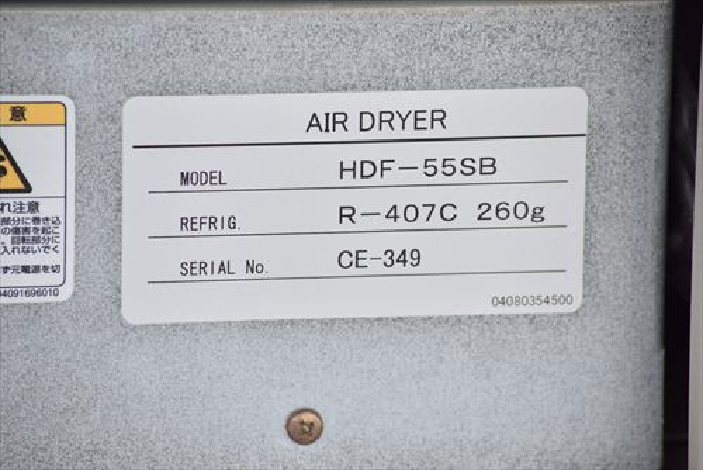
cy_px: 235
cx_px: 352
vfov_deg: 4.4
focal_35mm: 315
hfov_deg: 6.5
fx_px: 6155
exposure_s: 1/1000
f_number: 6.3
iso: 1250
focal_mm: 210
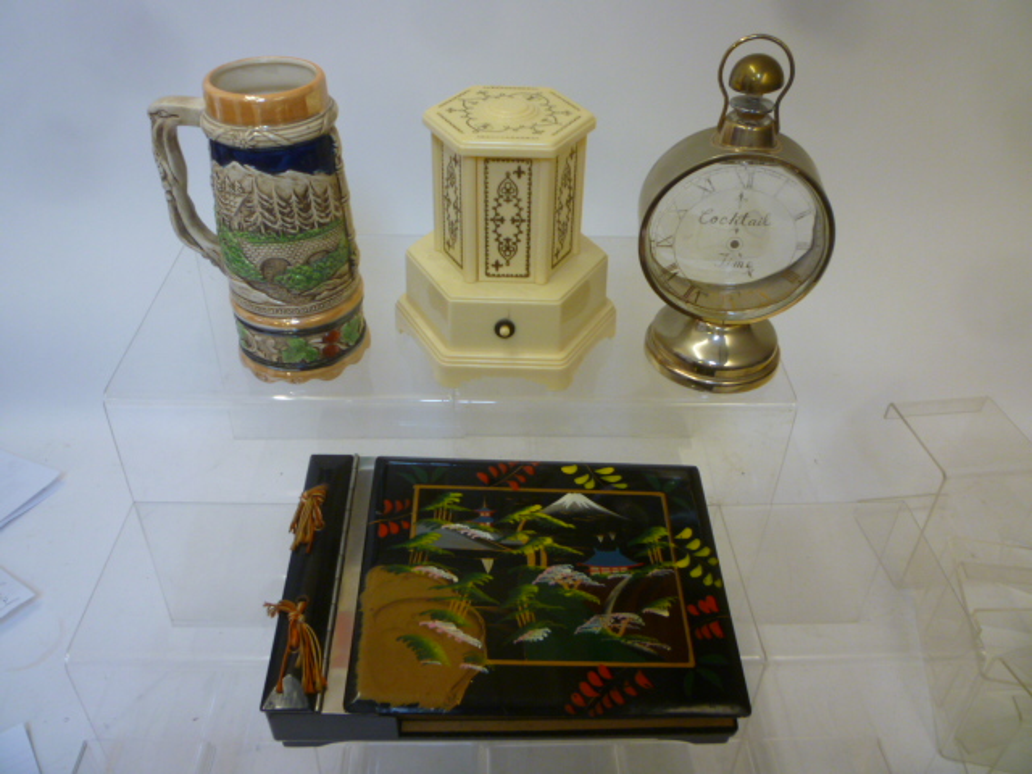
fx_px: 865
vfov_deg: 48.2
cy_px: 387
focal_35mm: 29
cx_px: 516
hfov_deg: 61.7
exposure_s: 1/30
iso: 160
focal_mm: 5.2
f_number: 3.3
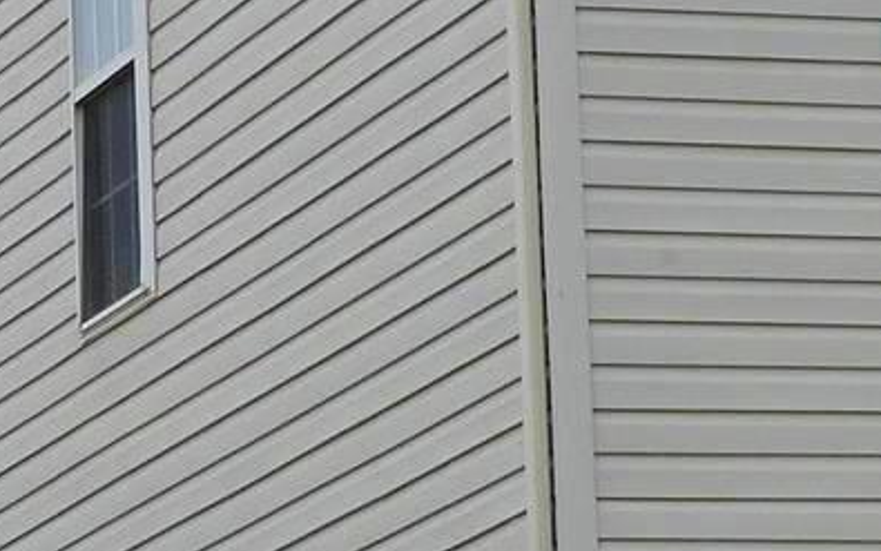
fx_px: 7924
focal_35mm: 330
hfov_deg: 6.3
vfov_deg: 4.0
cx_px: 1057
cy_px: 444
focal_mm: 10.7
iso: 100
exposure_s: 1/400
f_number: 5.3
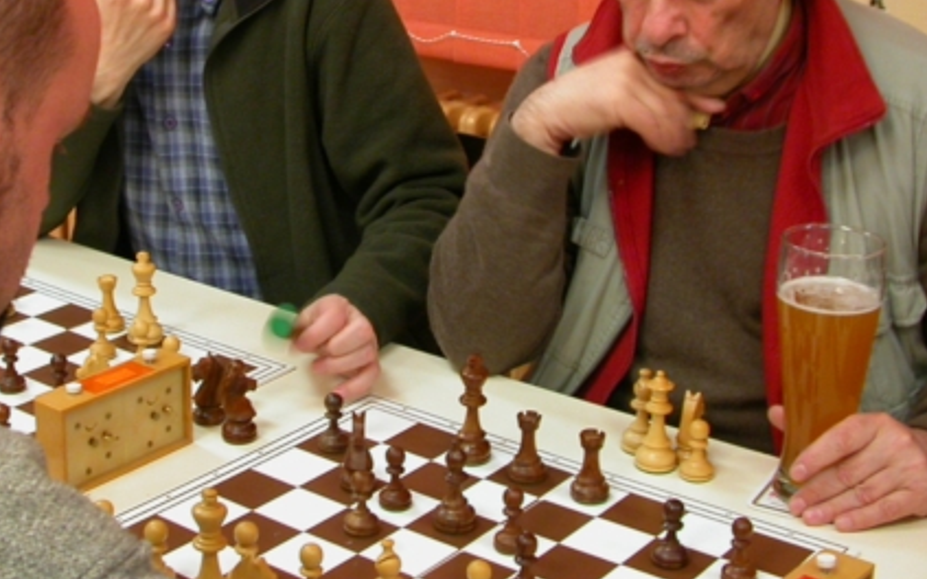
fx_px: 1540
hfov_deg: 33.3
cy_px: 99
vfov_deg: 21.0
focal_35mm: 61
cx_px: 327
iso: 100
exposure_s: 1/8
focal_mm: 7.85
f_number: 2.6
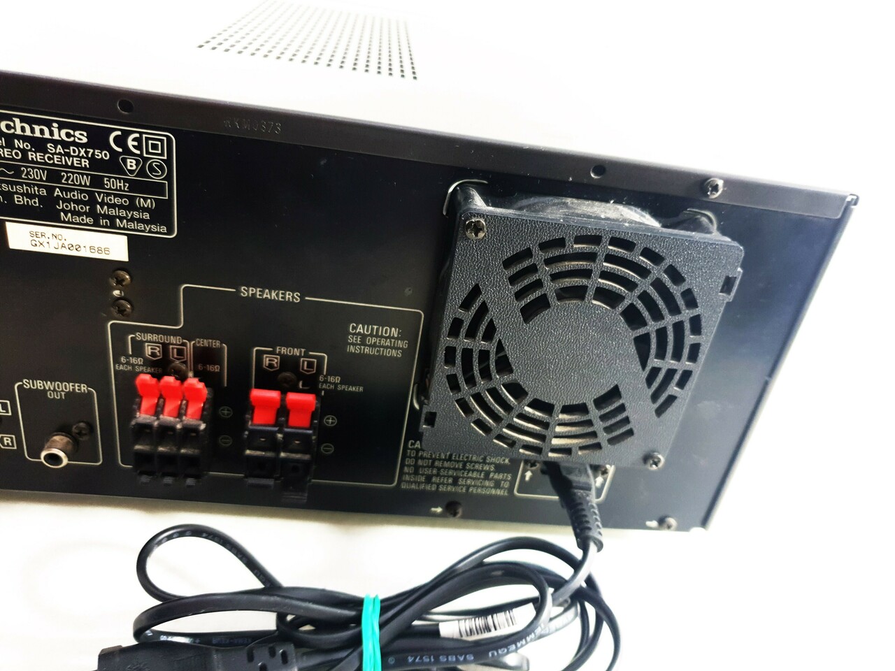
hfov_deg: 67.3
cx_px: 448
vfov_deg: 53.1
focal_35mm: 26
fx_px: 672
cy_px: 336
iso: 100
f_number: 1.5
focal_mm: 4.3
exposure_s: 1/50
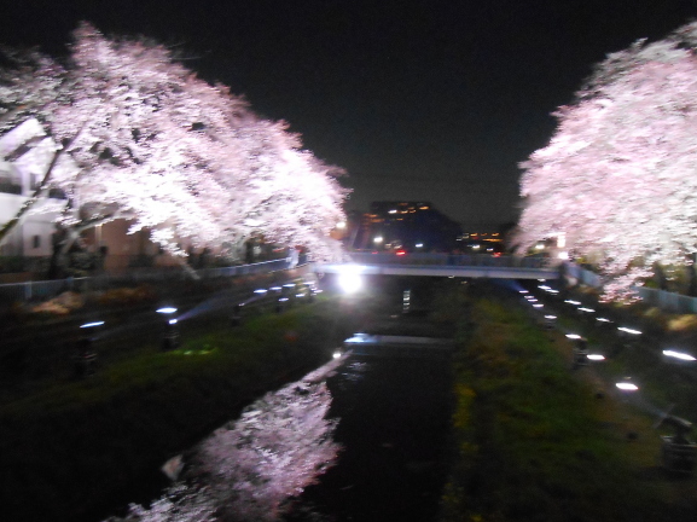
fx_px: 644
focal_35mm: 32
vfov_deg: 44.0
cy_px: 306
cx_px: 308
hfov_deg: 56.7
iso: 800
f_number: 3.5
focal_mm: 4.6
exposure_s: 1/5
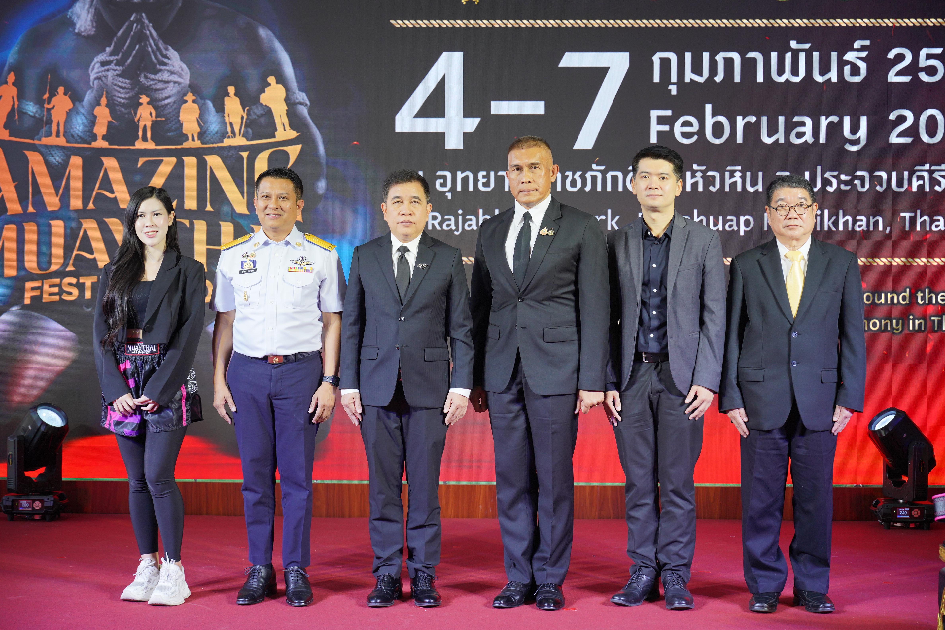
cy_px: 315
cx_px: 472
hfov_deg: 31.0
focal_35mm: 65
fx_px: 1706
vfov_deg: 20.9
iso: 640
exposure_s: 1/200
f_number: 5
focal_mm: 65
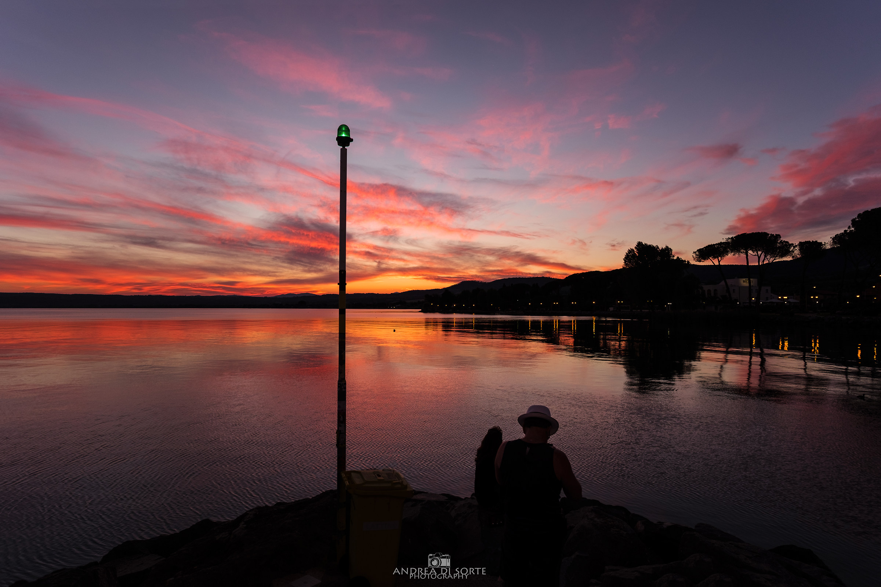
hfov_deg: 81.2
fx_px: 514
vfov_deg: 59.5
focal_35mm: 21
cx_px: 440
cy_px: 294
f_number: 4.5
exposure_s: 1/60
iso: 200
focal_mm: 14
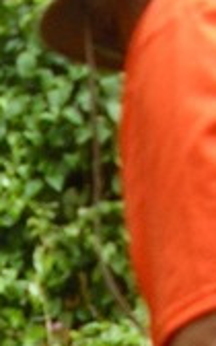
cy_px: 698
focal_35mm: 240
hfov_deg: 5.4
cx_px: -70
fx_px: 2260
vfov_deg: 8.3
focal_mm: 5.8
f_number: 2.9
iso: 50
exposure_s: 1/160
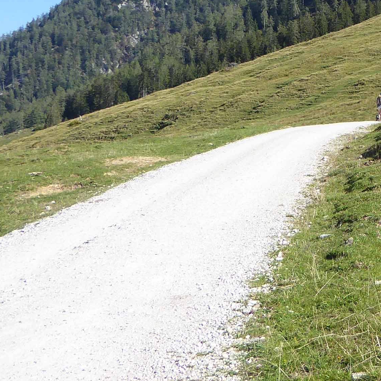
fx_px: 1046
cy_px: 67
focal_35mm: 84
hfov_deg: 18.6
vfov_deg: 20.4
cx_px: 542
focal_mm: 5.5
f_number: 2.8
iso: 100
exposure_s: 1/200
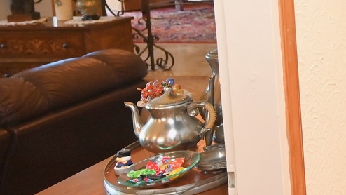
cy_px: -12
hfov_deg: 20.0
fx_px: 697
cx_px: 627
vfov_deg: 15.5
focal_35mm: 76
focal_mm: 14
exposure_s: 1/60
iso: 500
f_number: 4
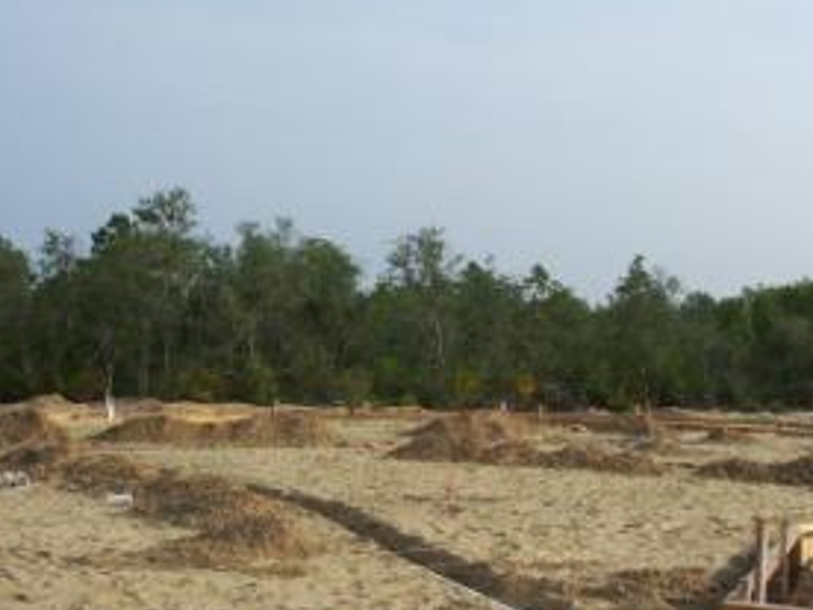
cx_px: 398
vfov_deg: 24.4
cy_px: 345
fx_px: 1409
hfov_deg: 32.2
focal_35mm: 60
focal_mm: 7.8
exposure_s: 1/500
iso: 64
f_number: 4
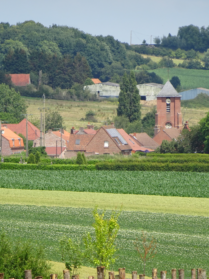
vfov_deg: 3.8
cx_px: 91
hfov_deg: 2.8
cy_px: 148
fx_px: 4251
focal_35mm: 528
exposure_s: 1/250
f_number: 6.3
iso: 80
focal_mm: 62.47
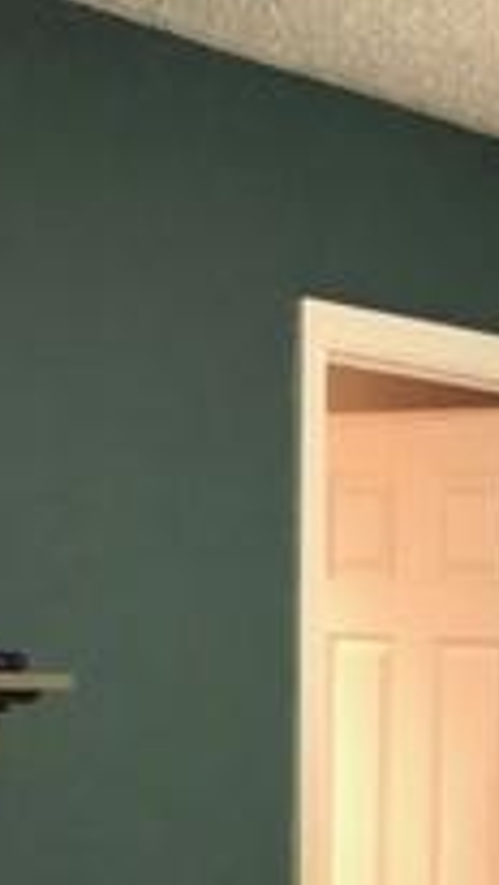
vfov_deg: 21.1
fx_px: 2233
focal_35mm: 95
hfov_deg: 11.8
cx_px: 895
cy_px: 1027
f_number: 1.8
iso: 100
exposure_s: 1/12
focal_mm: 3.99
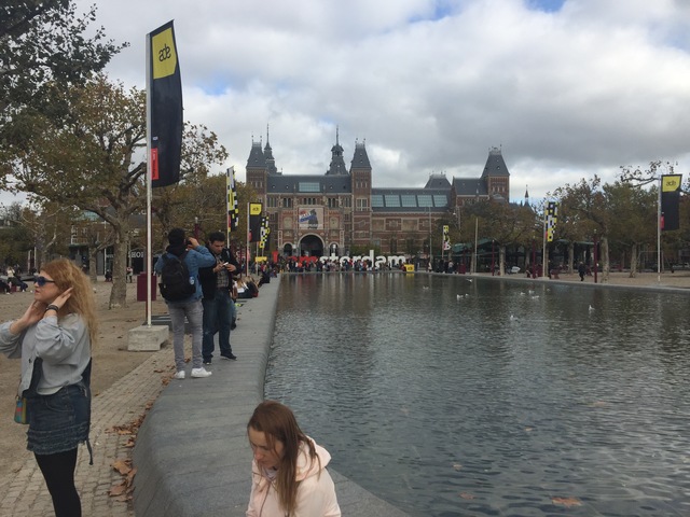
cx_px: 345
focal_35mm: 29
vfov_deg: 48.2
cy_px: 258
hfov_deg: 61.7
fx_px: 578
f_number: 2.2
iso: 32
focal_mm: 4.15
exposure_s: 1/1522
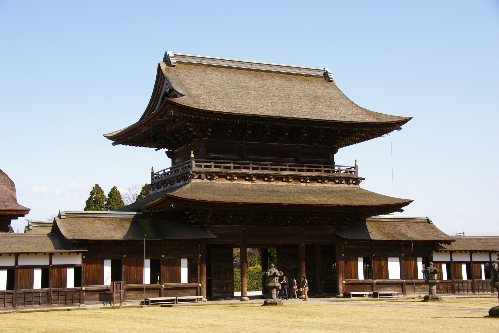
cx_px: 250
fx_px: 811
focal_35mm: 58
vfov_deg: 23.2
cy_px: 166
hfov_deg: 34.2
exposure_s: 1/250
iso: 200
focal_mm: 39
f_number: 9.5
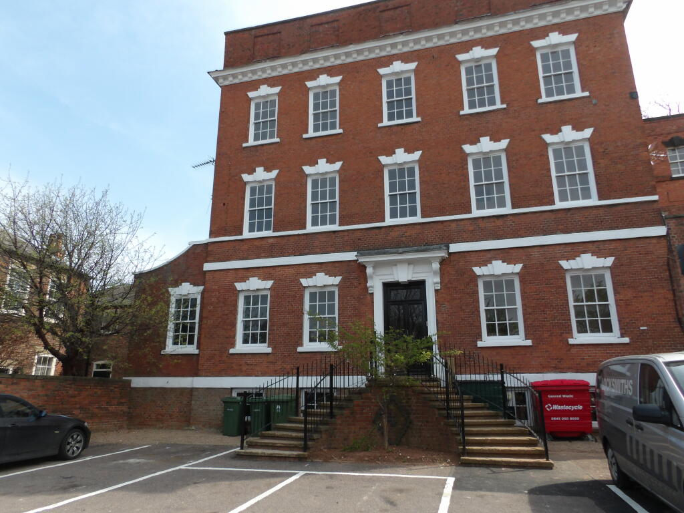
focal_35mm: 24
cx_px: 342
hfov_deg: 71.6
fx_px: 474
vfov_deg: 56.8
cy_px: 256
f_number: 4.1
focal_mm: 4.3
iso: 100
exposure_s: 1/426
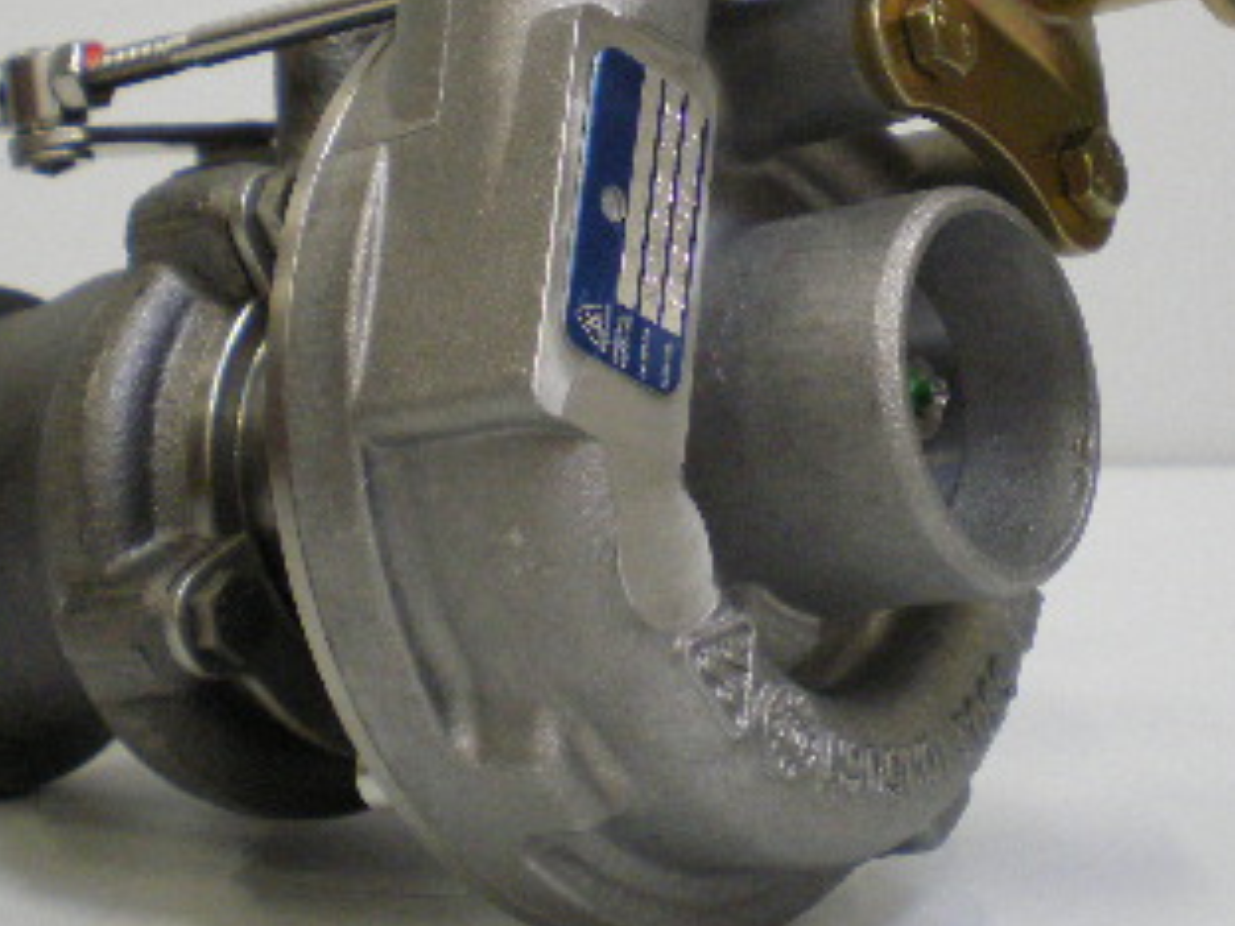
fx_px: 2783
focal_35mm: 78
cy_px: 115
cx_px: 530
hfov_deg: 25.0
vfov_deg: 18.6
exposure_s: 1/15
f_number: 3.1
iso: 400
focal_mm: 6.3
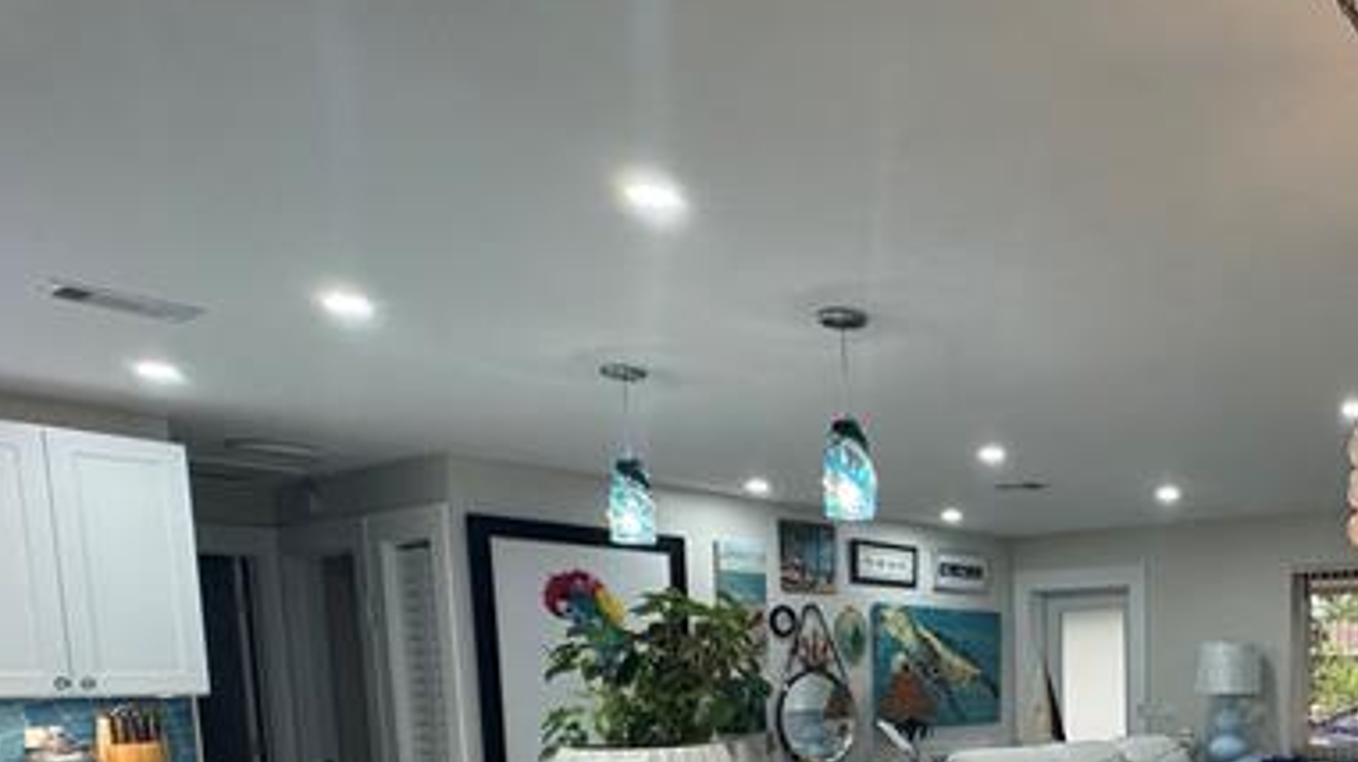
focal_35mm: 32
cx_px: 1223
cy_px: 798
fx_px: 1152
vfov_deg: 33.0
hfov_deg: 53.4
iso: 160
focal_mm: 2.22
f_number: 2.2
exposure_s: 1/120
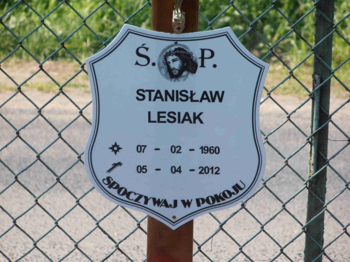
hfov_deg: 8.2
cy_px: 131
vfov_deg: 6.2
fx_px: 2427
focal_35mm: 240
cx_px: 175
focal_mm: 42.54
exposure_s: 1/200
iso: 125
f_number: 5.7
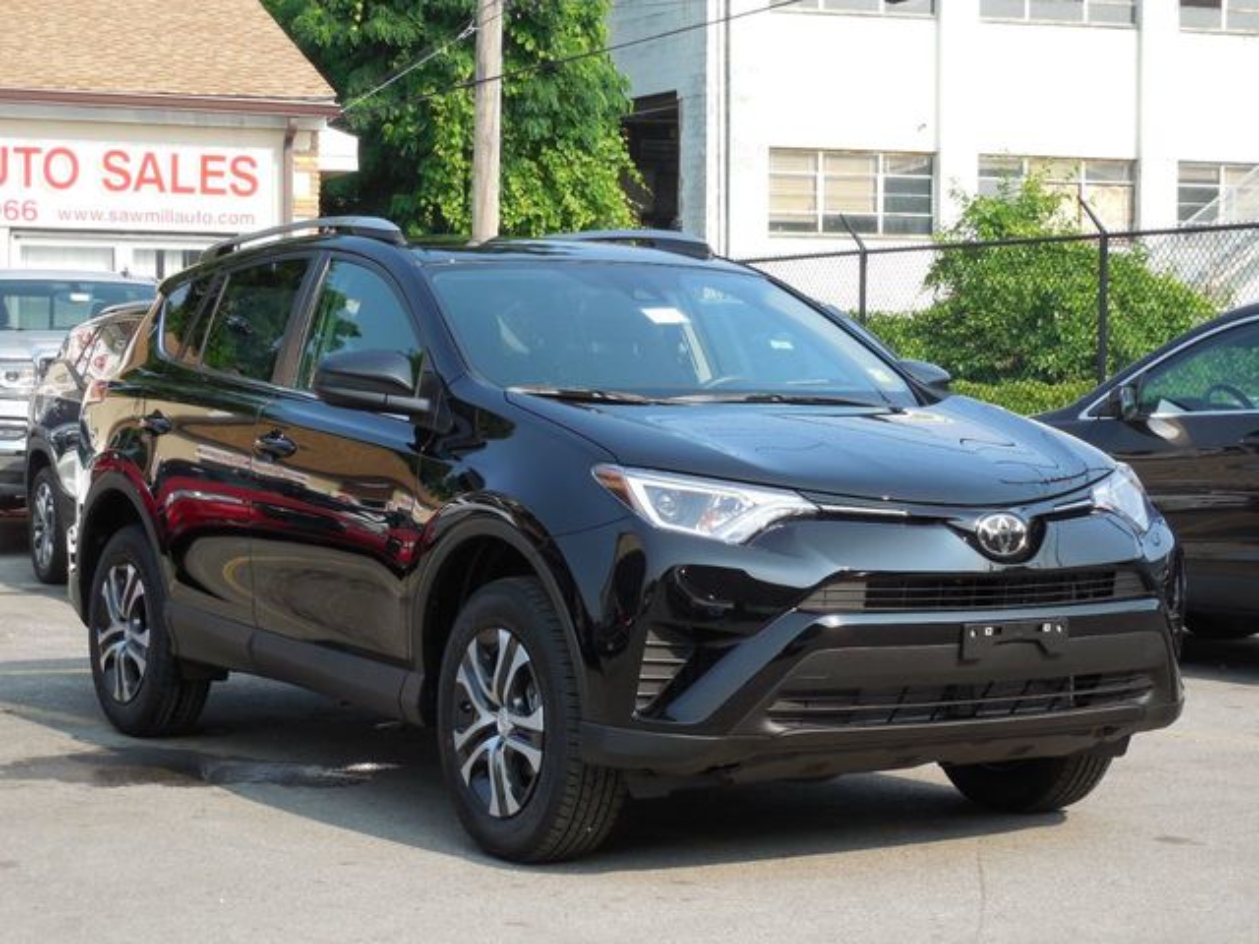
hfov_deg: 28.2
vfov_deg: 21.3
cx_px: 630
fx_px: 2510
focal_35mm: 69
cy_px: 472
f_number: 4.4
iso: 125
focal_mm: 12.5
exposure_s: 1/250
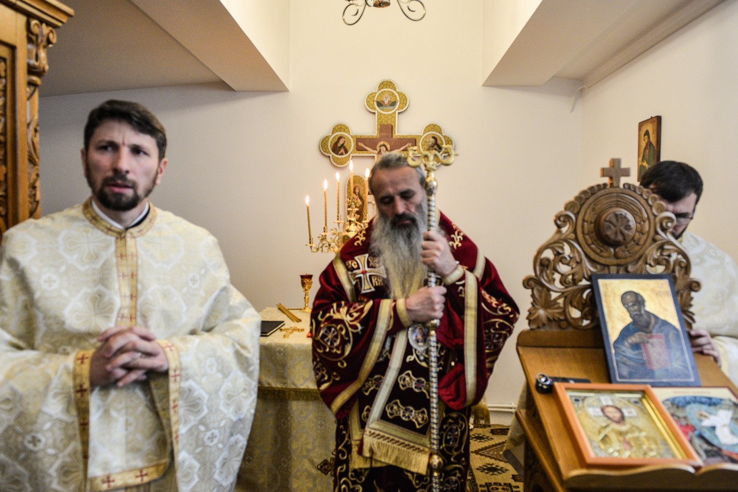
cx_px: 360
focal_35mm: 26
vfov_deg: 49.6
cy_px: 248
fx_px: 533
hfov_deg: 69.4
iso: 1400
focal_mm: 24
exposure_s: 1/80
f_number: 3.2
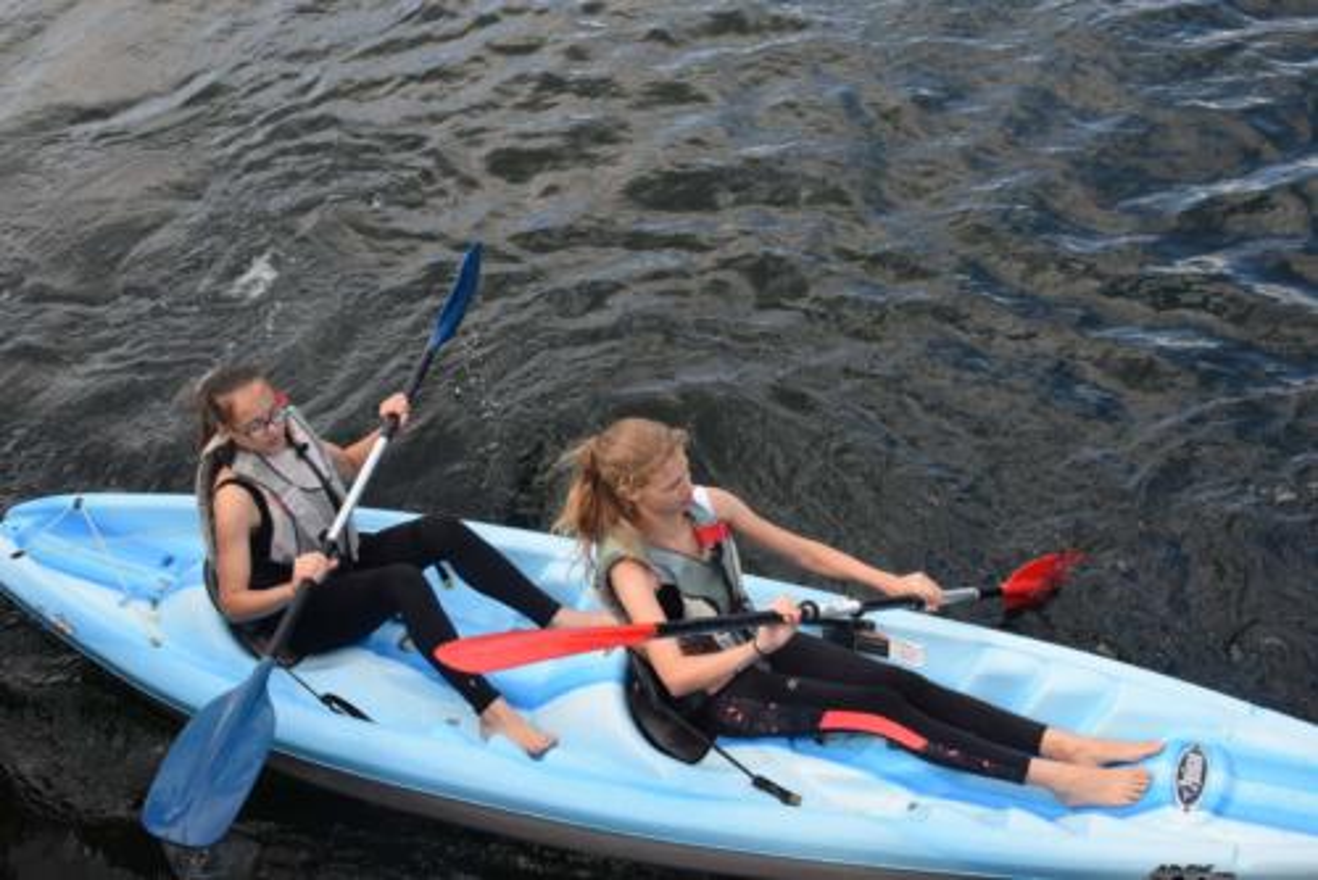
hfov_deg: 49.5
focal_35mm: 39
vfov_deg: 34.3
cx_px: 659
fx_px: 1429
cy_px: 440
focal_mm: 26
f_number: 8
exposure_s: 1/250
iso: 280
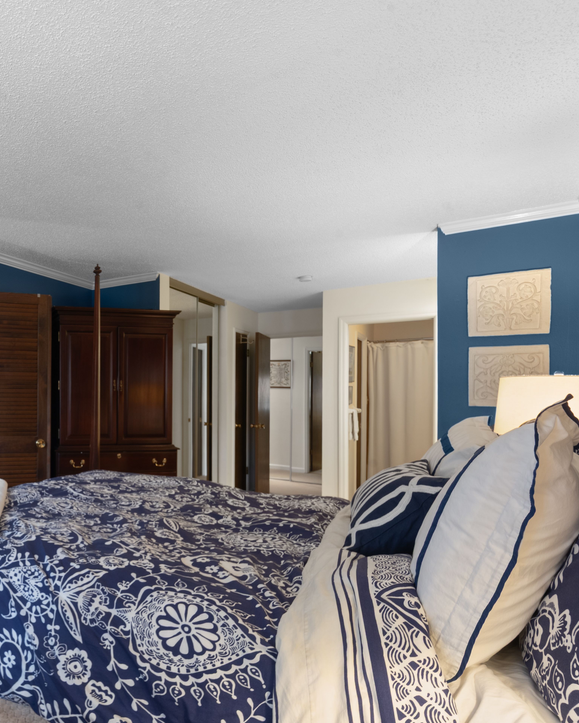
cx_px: 43
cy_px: 375
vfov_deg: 75.0
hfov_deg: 53.9
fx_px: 471
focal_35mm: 22
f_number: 7.1
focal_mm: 15
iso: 400
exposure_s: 1.3
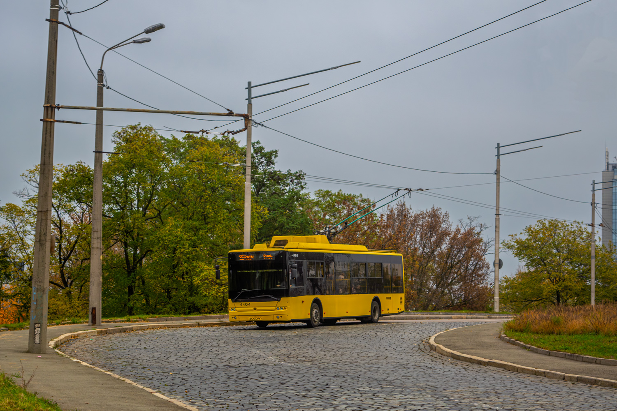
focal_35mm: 82
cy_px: 206
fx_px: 1414
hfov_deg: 24.6
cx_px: 308
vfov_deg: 16.6
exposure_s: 1/100
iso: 400
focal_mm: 55
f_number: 5.6
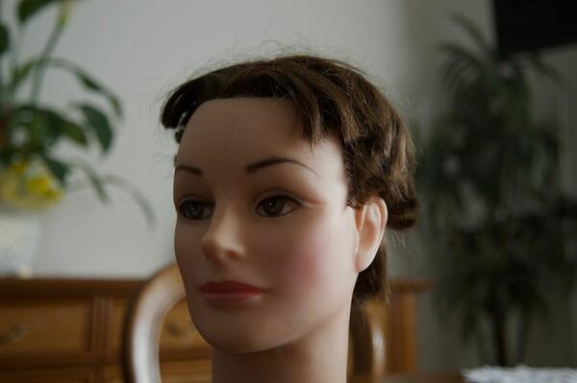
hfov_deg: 43.6
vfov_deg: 29.8
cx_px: 288
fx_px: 721
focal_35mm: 45
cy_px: 192
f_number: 2.8
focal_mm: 30
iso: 100
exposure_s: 1/6
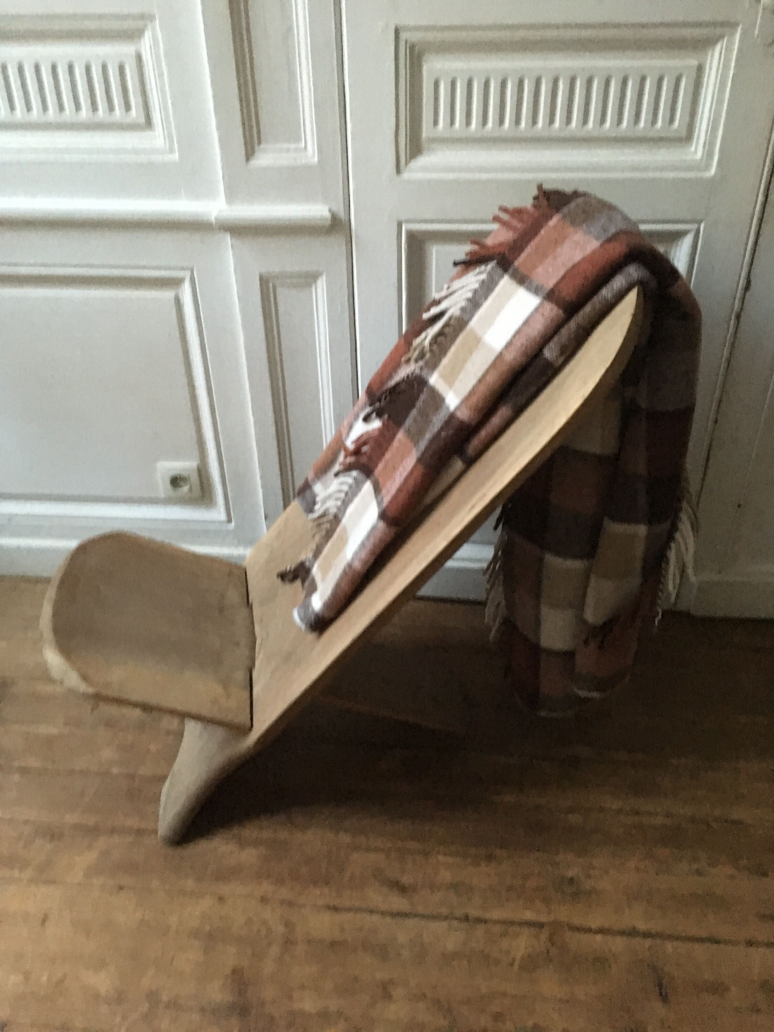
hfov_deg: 48.2
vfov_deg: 61.7
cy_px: 516
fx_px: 865
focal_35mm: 29
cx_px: 387
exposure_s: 1/17
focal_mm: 4.15
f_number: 2.2
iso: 320
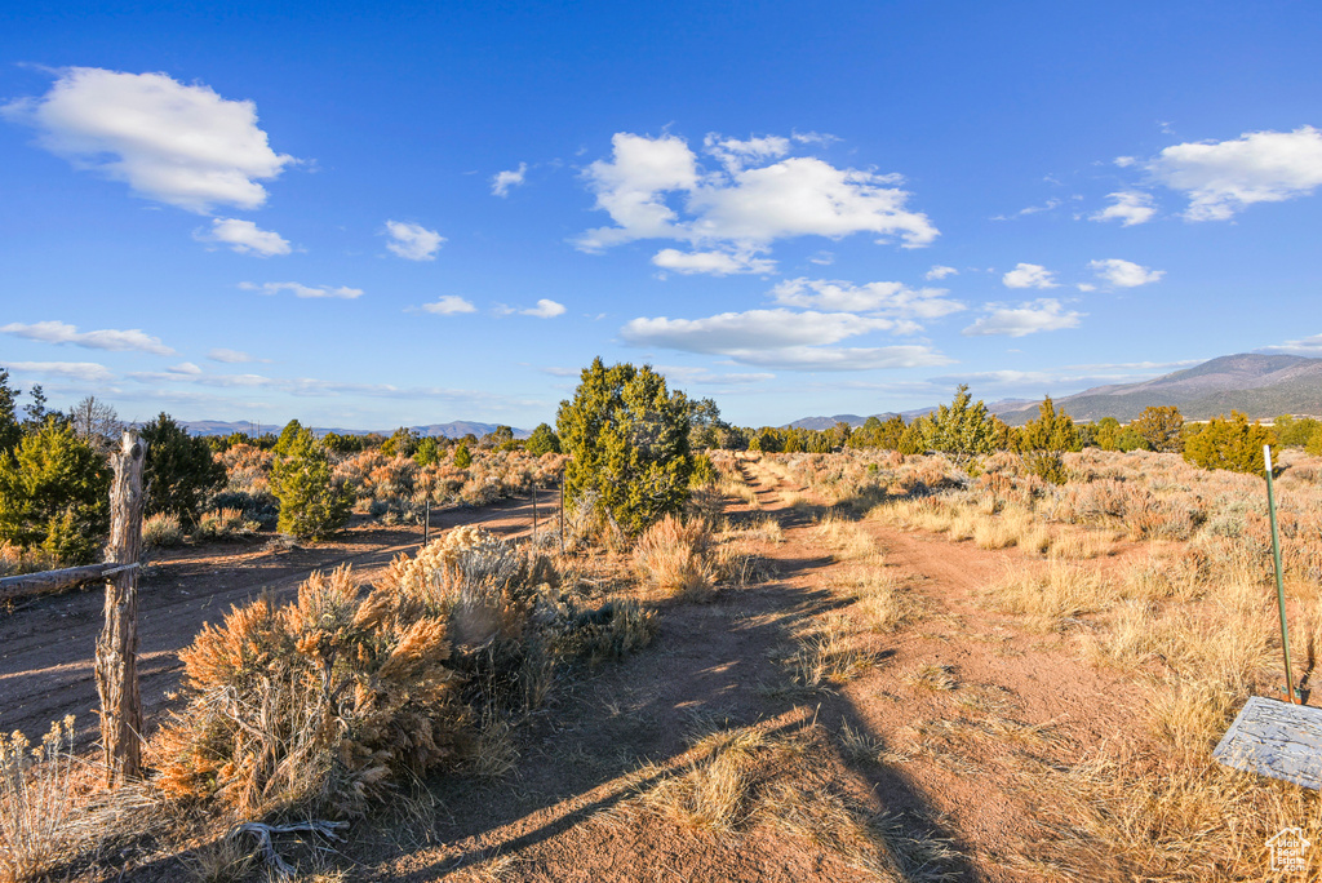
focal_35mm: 17
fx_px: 625
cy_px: 442
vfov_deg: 70.5
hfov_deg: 93.2
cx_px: 661
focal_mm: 17
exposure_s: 1/160
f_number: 14
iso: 100
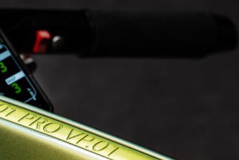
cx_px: 11
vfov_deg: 6.2
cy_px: 137
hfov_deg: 9.2
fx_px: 1474
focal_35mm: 222
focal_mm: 105
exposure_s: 1/5
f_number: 10
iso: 100
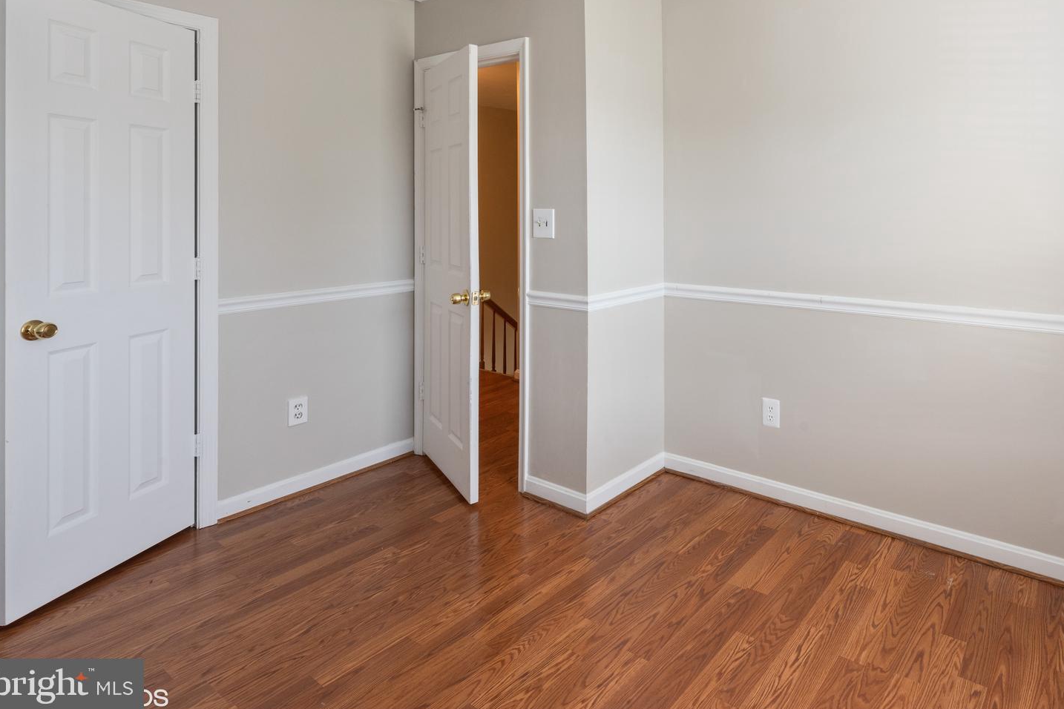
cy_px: 206
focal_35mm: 20
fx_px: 591
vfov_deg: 59.6
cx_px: 739
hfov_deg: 80.2
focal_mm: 14
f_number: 10
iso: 400
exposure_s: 1/5
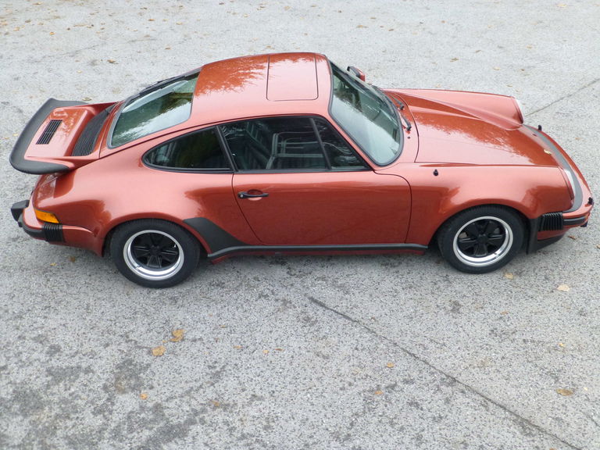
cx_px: 300
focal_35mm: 39
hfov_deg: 47.9
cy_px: 225
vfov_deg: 36.8
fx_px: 676
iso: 320
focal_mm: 6.9
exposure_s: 1/60
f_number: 3.9
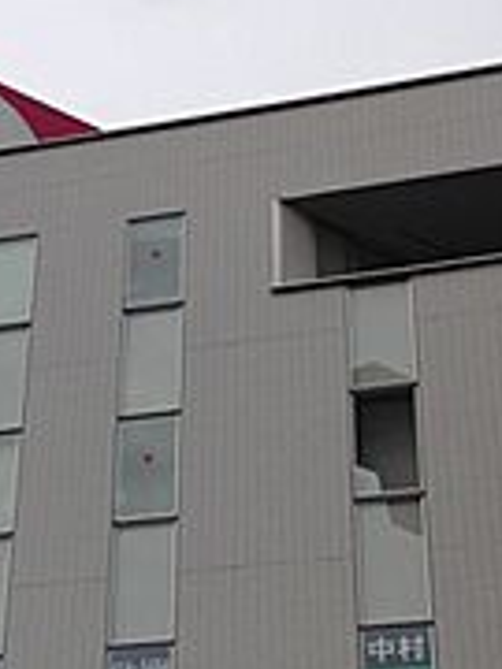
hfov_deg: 16.7
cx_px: 123
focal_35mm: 88
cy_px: 446
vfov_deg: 22.2
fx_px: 1702
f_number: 2.4
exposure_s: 1/3876
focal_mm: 4.12
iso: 50
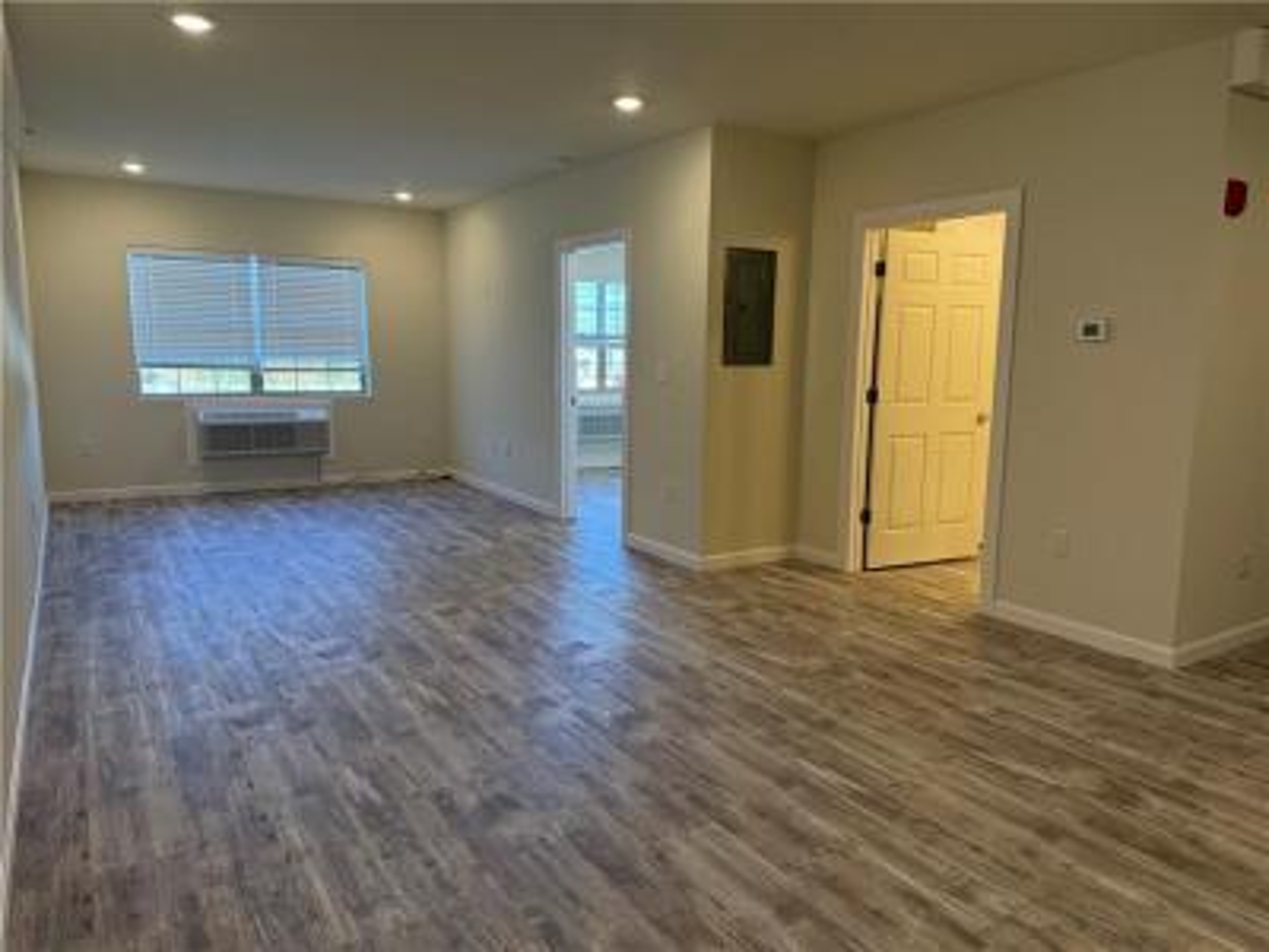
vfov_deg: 56.8
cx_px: 634
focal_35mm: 24
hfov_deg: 71.6
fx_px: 880
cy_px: 476
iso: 200
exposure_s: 1/198
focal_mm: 6.76
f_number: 1.78
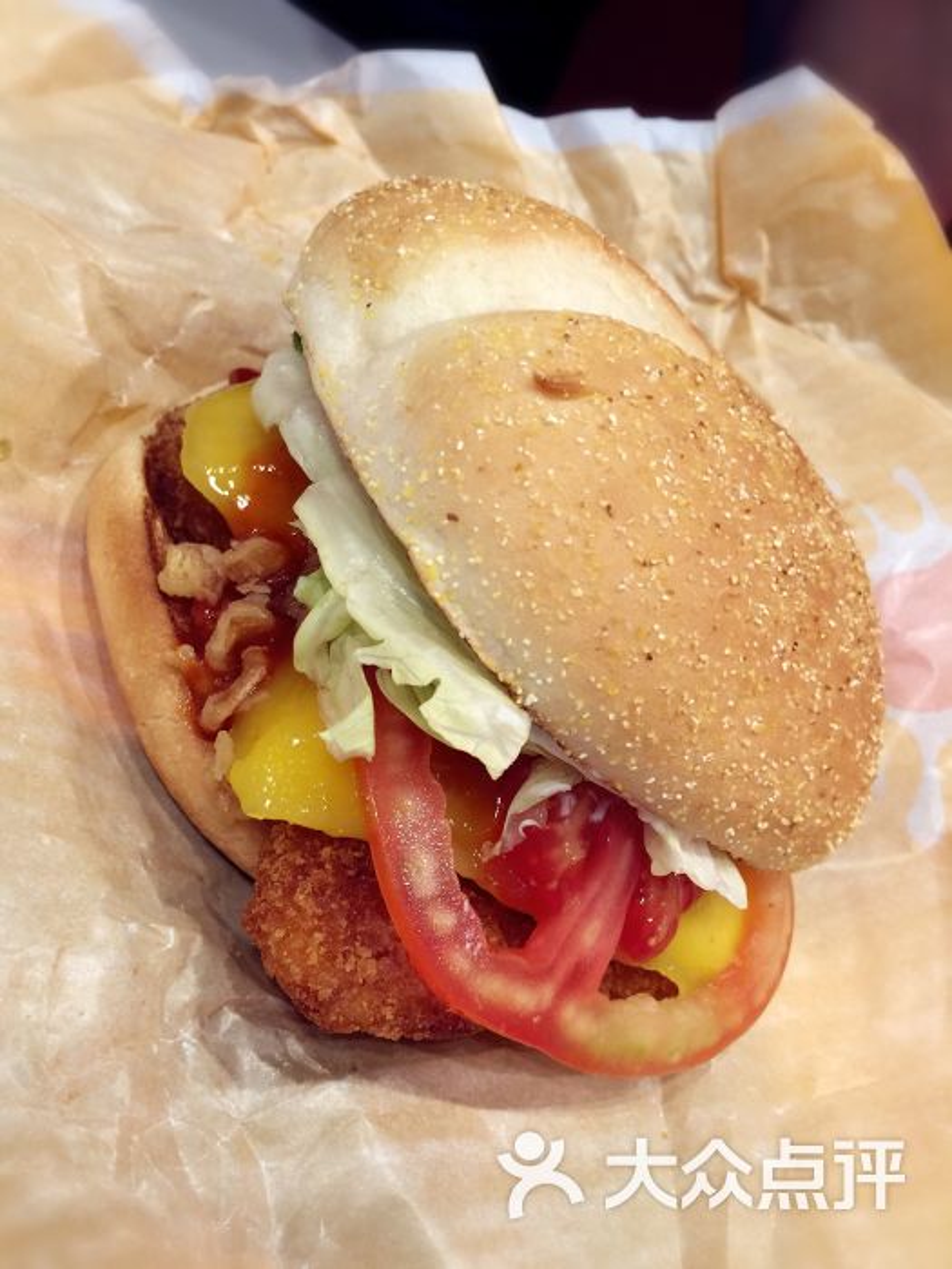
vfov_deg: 61.7
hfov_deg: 48.2
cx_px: 476
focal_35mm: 29
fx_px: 1063
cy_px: 634
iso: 40
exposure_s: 1/33
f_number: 2.2
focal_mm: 4.15
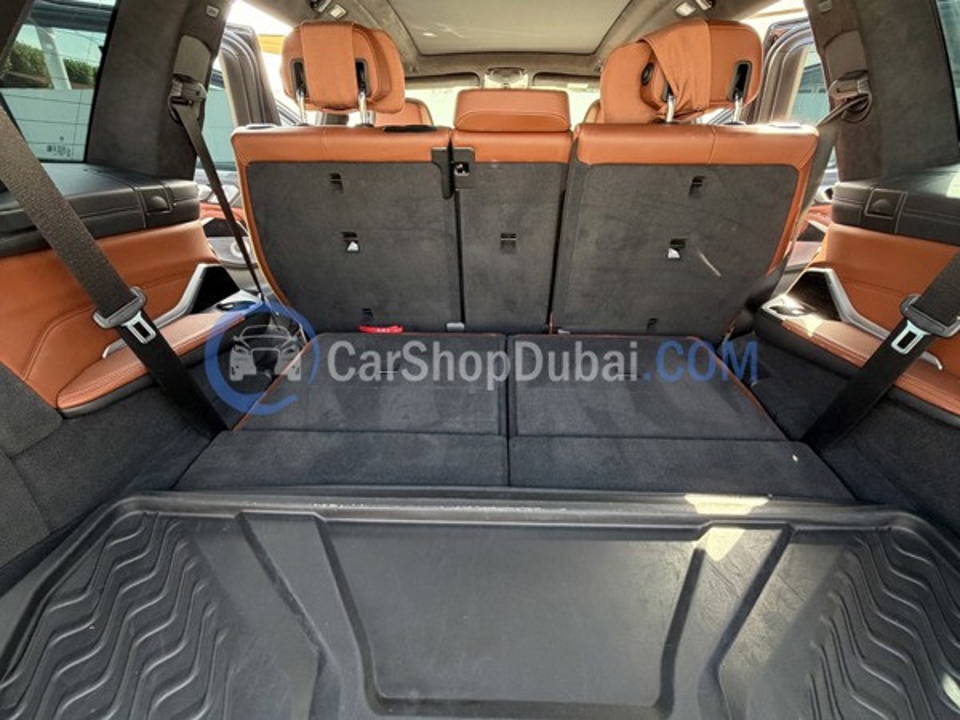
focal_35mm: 14
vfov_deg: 85.7
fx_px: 388
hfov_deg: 102.1
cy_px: 360
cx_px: 480
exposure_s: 1/121
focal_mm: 2.22
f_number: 2.2
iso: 250
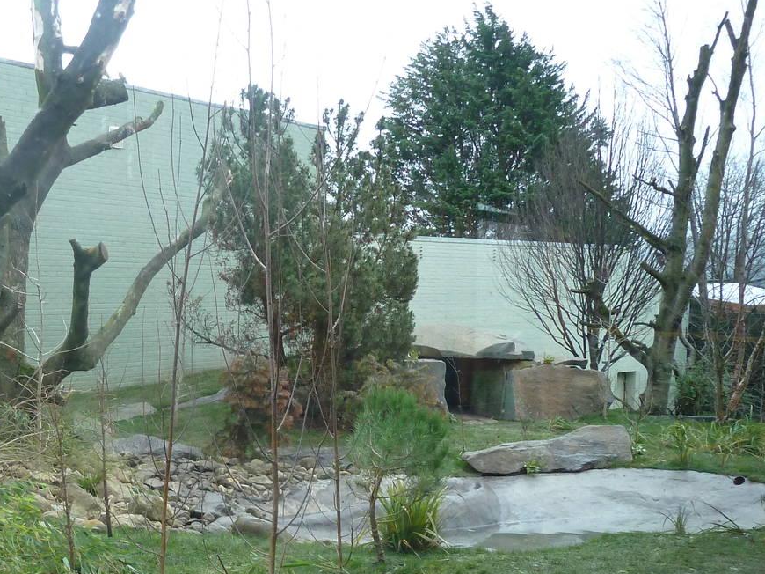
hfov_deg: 40.5
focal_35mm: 46
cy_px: 461
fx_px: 1016
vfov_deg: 30.7
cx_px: 231
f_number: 3.3
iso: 160
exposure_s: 1/30
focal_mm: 4.1
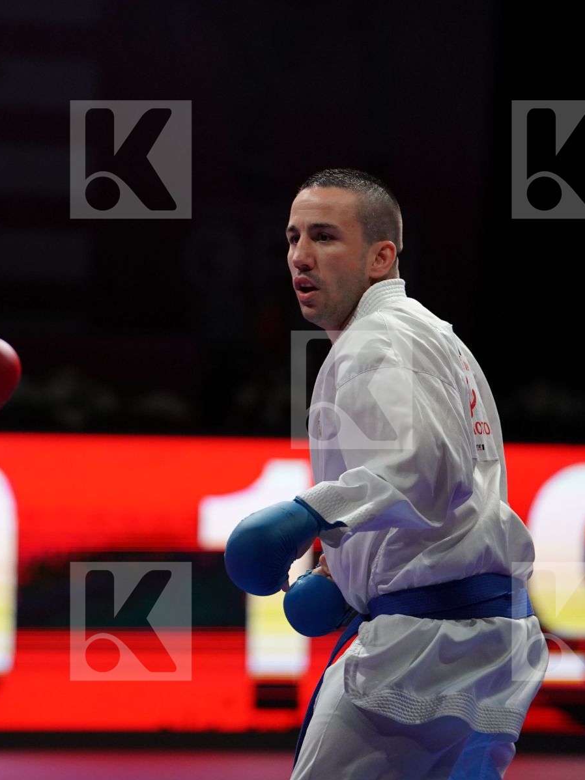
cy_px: 390
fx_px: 5635
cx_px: 131
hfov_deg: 5.9
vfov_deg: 7.9
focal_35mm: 250
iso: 2500
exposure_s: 1/1000
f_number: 2.8
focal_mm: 173
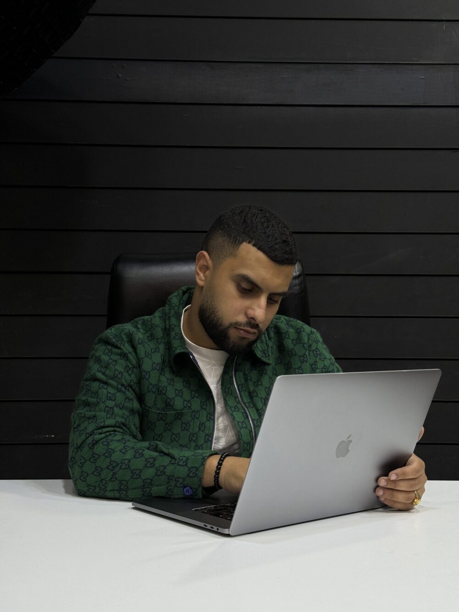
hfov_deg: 30.3
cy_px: 306
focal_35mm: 48
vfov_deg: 39.7
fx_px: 848
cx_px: 230
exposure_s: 1/100
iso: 64
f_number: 1.78
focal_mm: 6.76
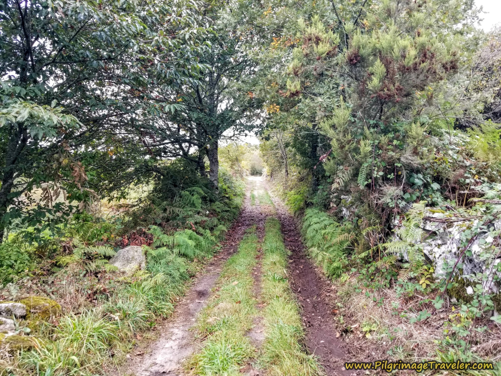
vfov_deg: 53.1
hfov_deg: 67.3
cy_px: 188
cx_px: 250
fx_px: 376
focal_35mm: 26
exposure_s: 1/135
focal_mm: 4.3
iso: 50
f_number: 1.7
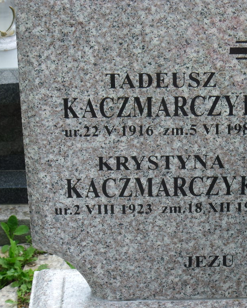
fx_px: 978
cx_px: 188
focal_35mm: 107
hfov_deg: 14.3
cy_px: 154
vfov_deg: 17.9
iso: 80
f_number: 4.5
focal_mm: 14.8
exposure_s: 1/122
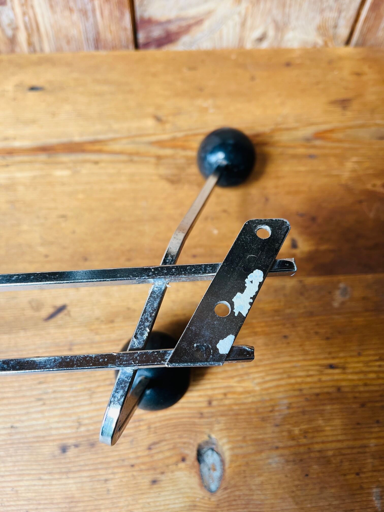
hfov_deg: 53.1
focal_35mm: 26
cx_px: 192
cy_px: 256
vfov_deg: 67.3
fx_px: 385
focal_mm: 5.1
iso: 40
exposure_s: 1/184
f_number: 1.6
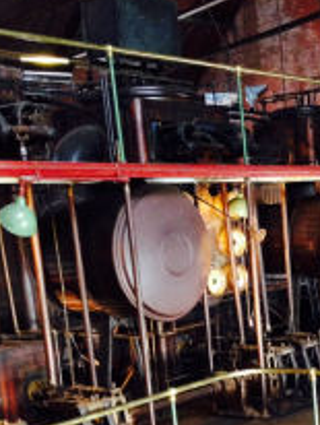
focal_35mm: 72
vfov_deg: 25.9
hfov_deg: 20.0
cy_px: 400
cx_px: 295
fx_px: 886
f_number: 2.4
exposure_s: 1/20
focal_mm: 4.12
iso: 400
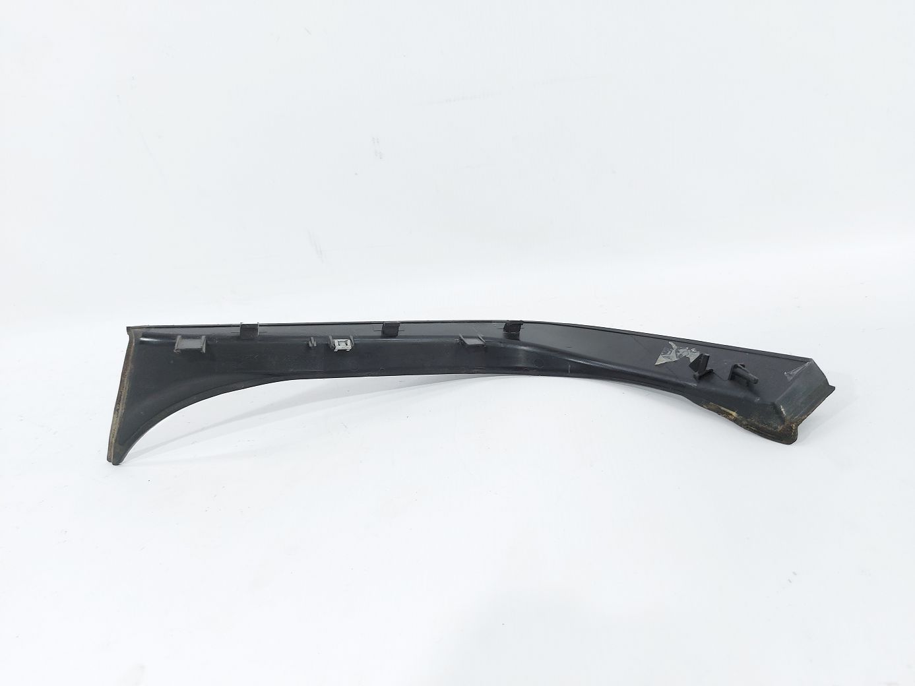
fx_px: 634
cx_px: 458
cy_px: 343
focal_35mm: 24
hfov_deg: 71.6
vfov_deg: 56.8
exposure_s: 1/50
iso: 64
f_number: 1.8
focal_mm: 5.23
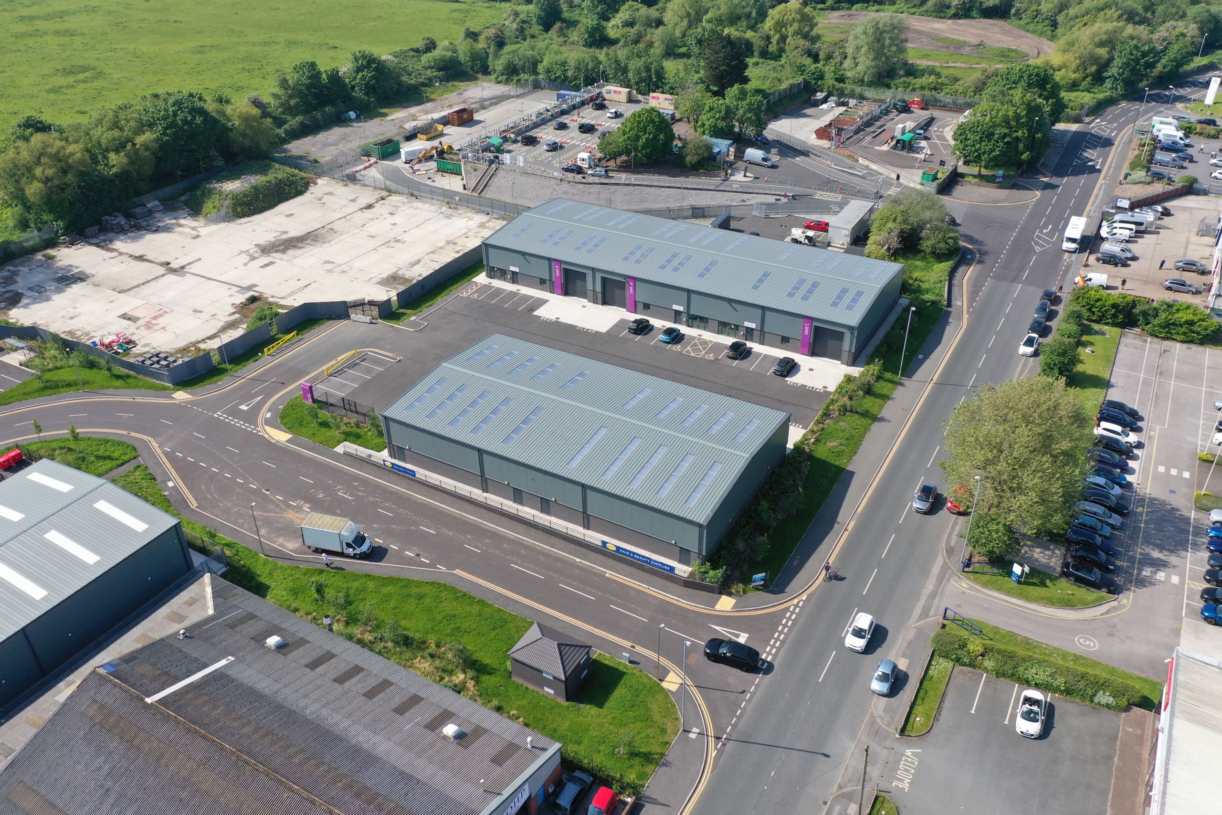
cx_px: 611
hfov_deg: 65.5
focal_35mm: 28
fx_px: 950
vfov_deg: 46.4
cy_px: 408
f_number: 4
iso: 100
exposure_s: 1/640
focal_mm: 10.26
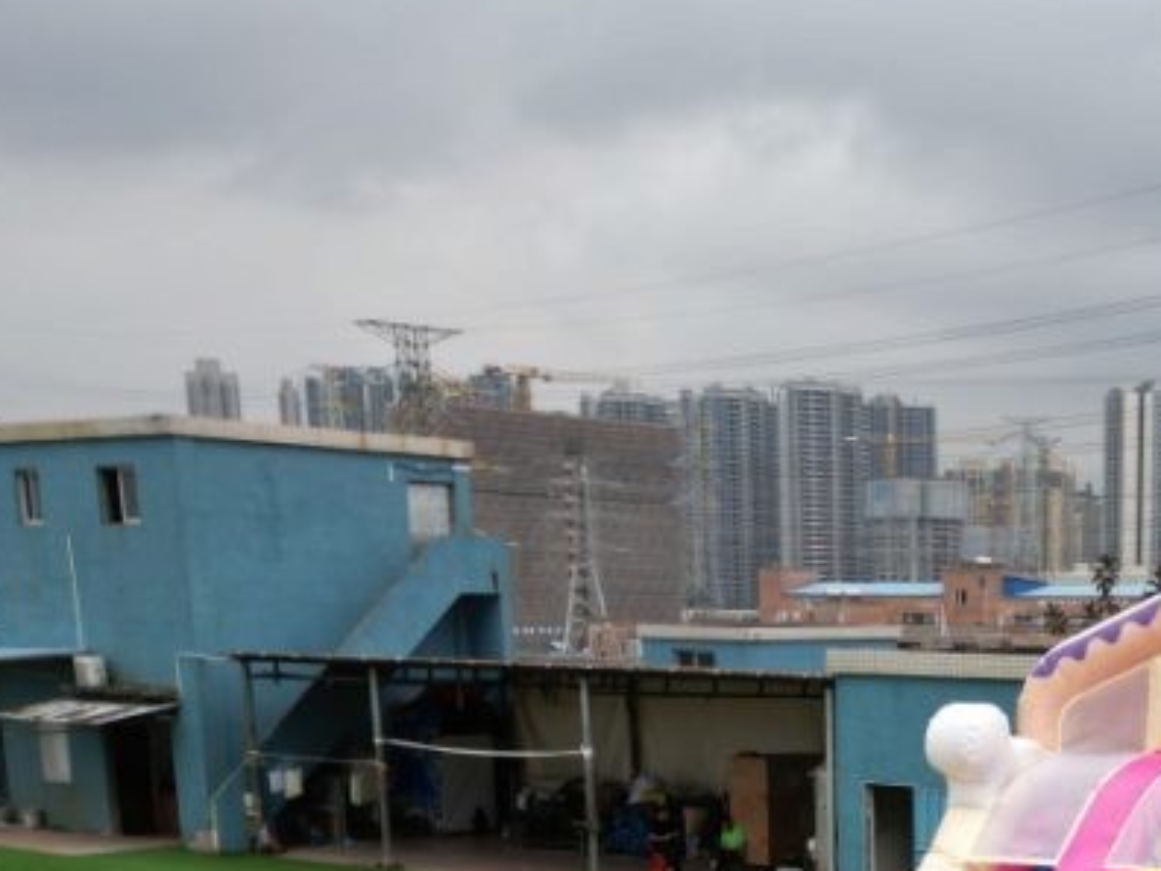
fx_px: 2079
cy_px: 1091
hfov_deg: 29.8
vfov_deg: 21.6
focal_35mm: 62
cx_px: 1061
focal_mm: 6.72
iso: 110
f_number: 1.7
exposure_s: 1/1500
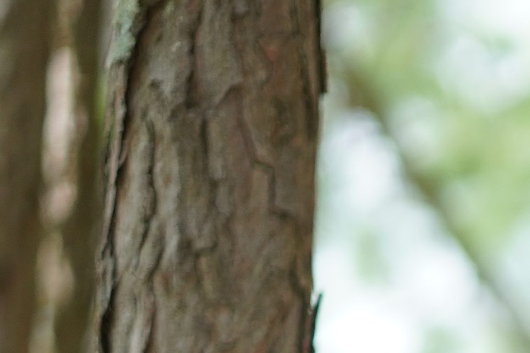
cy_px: 838
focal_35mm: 442
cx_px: 1348
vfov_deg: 3.1
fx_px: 6506
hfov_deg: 4.5
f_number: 1.8
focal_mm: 85
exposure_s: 1/1250
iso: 320
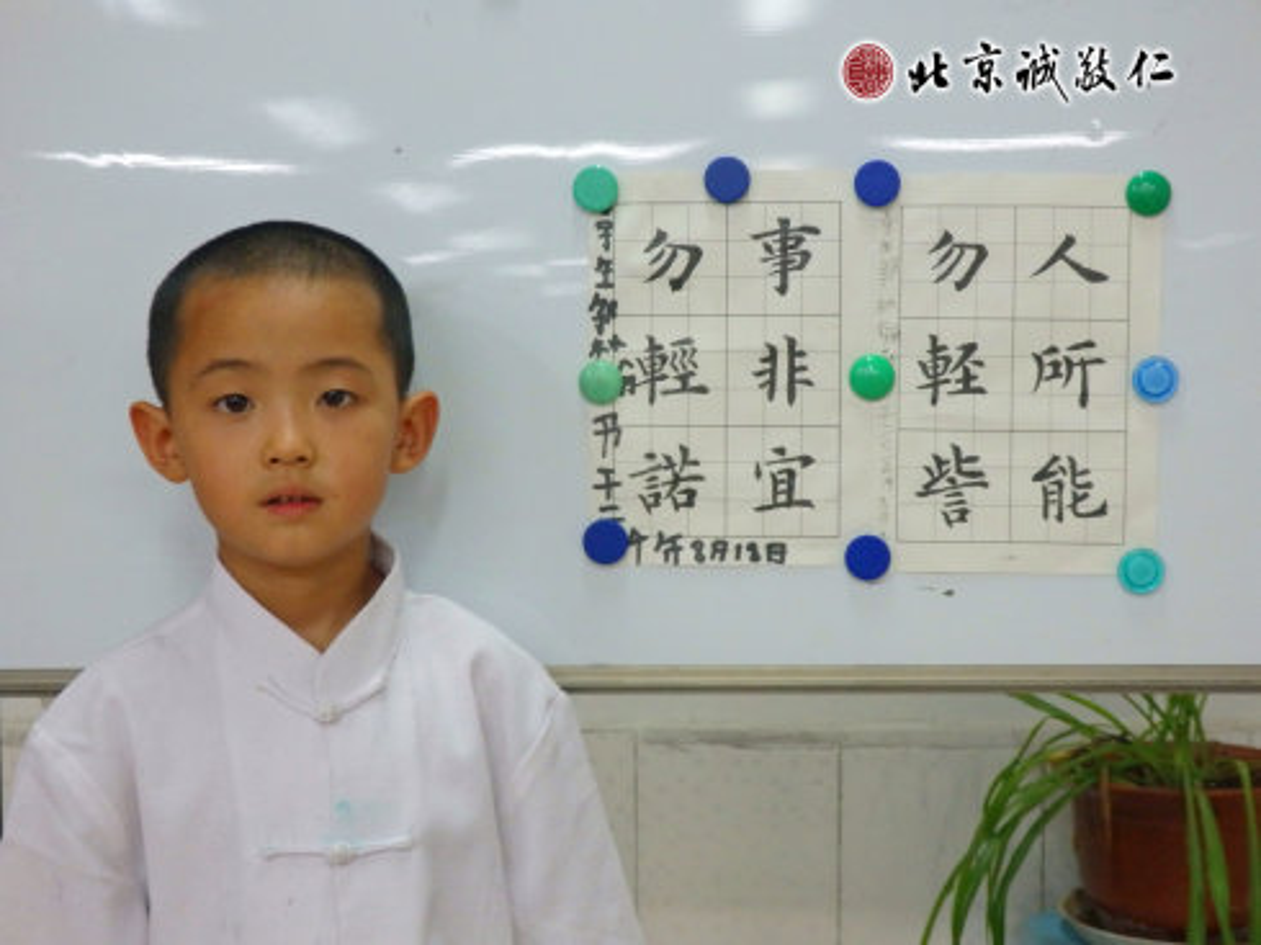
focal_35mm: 49
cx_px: 630
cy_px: 472
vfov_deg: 29.7
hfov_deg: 38.9
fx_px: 1784
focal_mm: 8.9
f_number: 4
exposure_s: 1/80
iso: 800
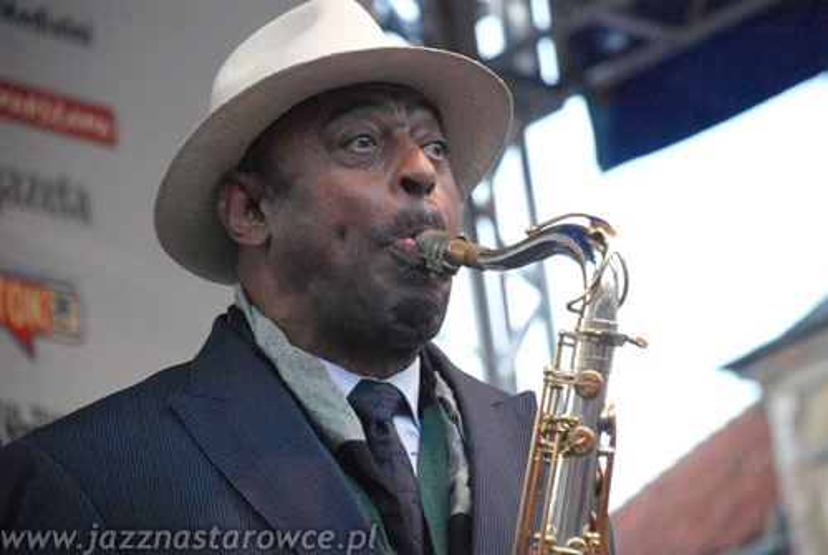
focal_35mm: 202
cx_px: 414
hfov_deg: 10.1
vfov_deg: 6.8
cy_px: 278
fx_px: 4664
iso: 800
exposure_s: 1/80
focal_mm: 135
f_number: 5.6
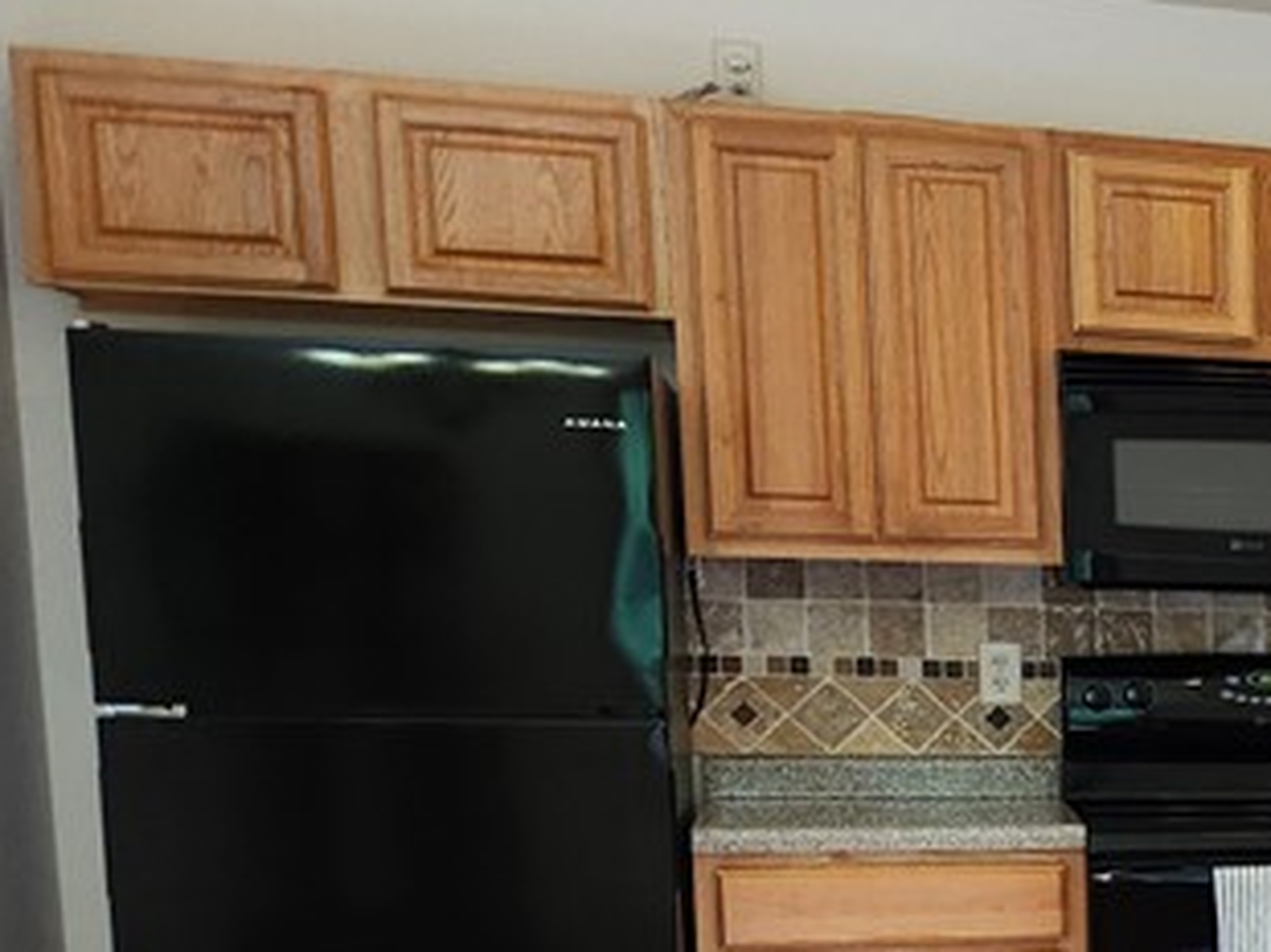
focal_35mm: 76
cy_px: 1042
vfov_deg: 18.6
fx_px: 2788
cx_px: 1988
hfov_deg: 21.1
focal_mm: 5.4
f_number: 1.8
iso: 200
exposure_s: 1/120
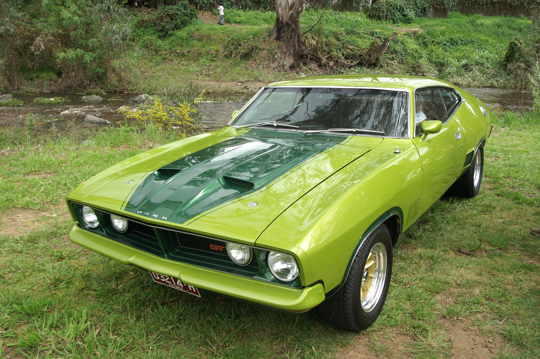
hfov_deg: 62.0
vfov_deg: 43.5
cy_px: 180
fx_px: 450
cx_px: 270
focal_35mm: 30
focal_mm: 20
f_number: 6.3
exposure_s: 1/80
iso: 100
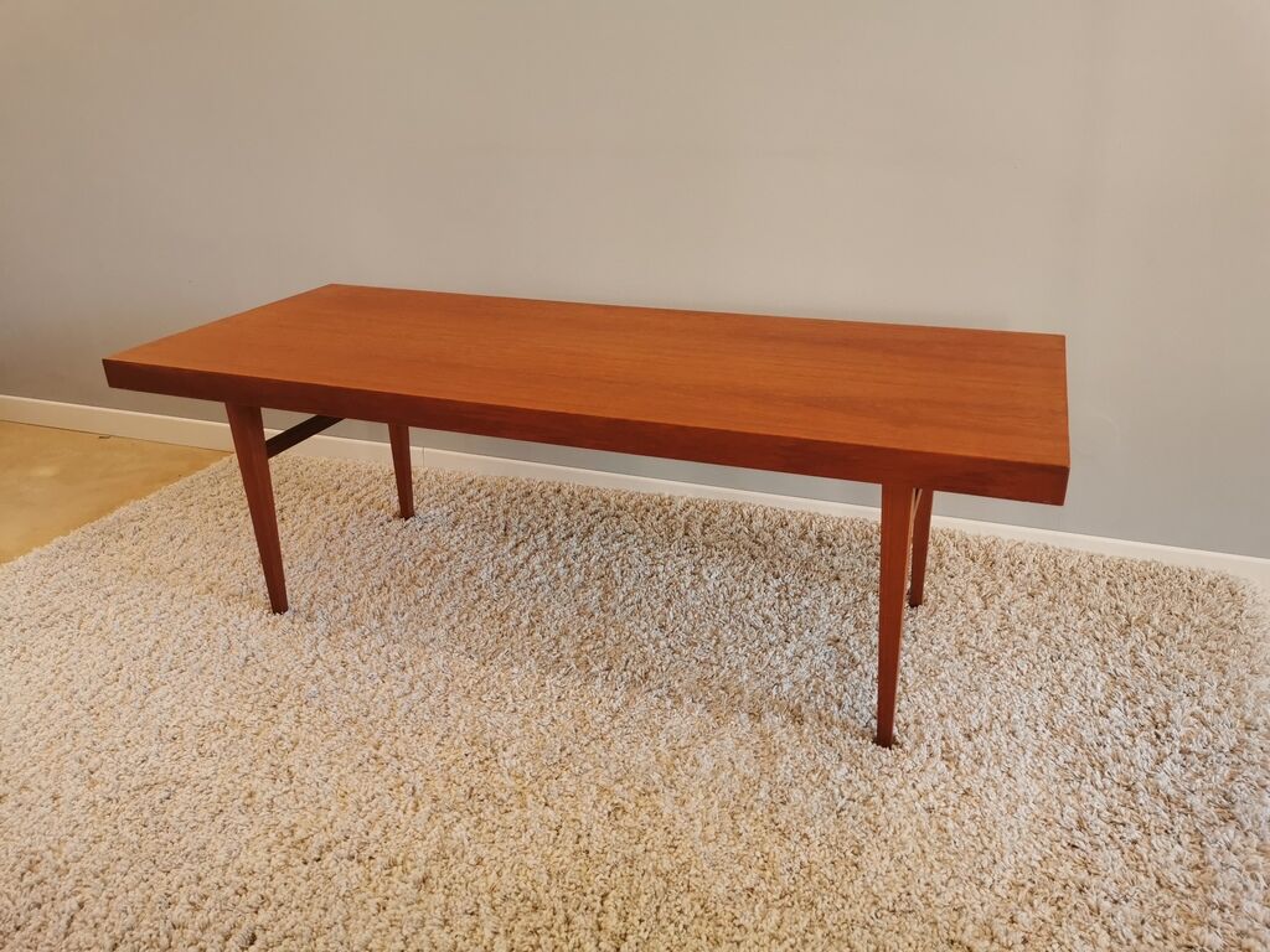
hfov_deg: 65.3
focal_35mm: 27
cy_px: 476
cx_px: 635
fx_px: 991
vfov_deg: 51.4
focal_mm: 5.58
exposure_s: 1/100
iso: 160
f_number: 1.8
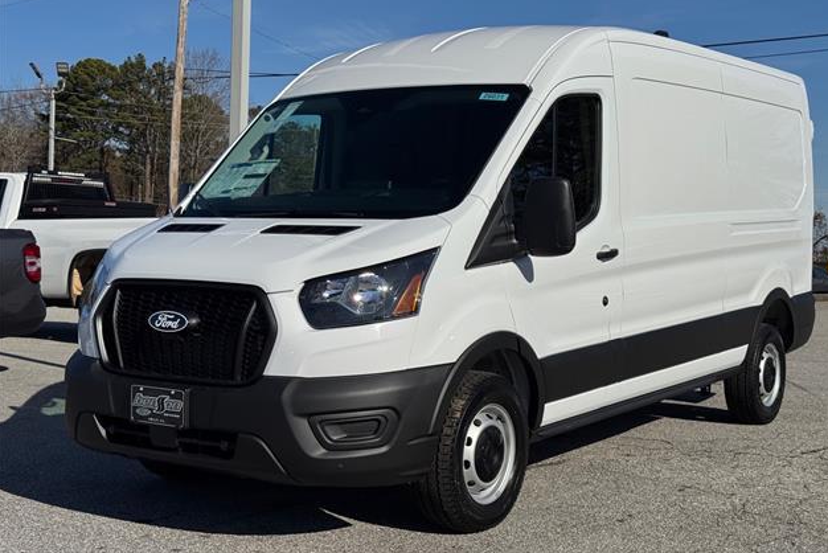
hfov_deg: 38.9
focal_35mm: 51
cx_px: 421
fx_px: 1173
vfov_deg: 26.5
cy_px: 290
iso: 80
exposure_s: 1/15385
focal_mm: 6.76
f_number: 1.78
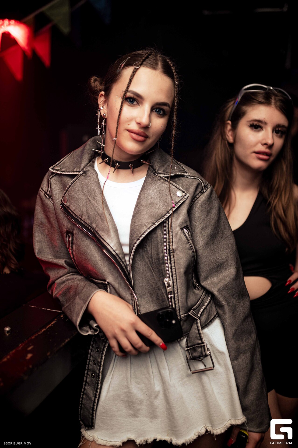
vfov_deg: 54.5
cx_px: 149
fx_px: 435
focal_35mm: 35
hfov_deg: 37.8
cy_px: 224
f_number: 1.8
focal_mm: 35
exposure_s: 1/160
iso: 250
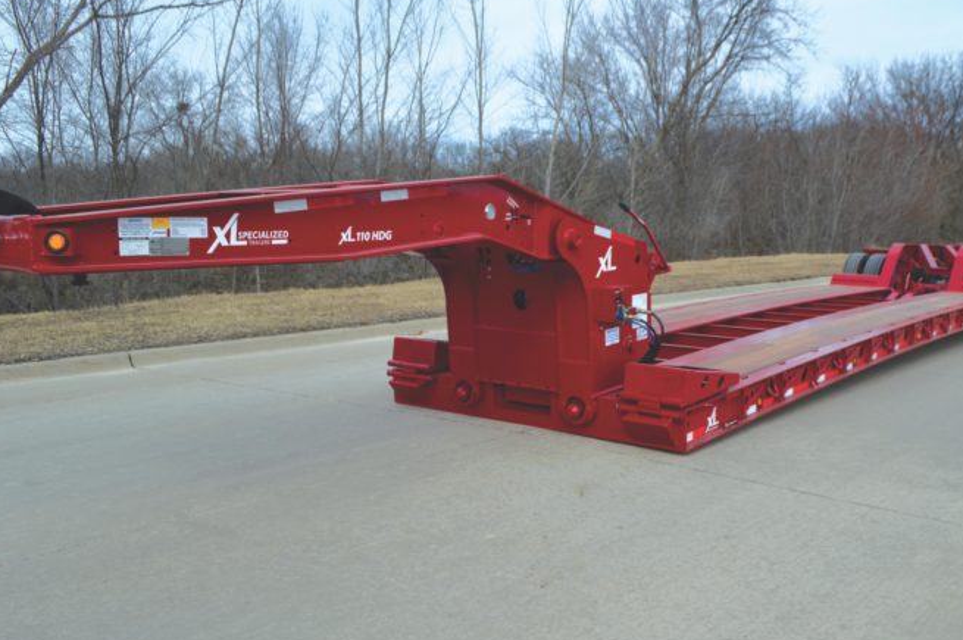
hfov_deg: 57.1
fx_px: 882
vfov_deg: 39.8
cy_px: 346
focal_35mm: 33
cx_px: 550
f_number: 8
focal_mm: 18
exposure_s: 1/200
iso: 100
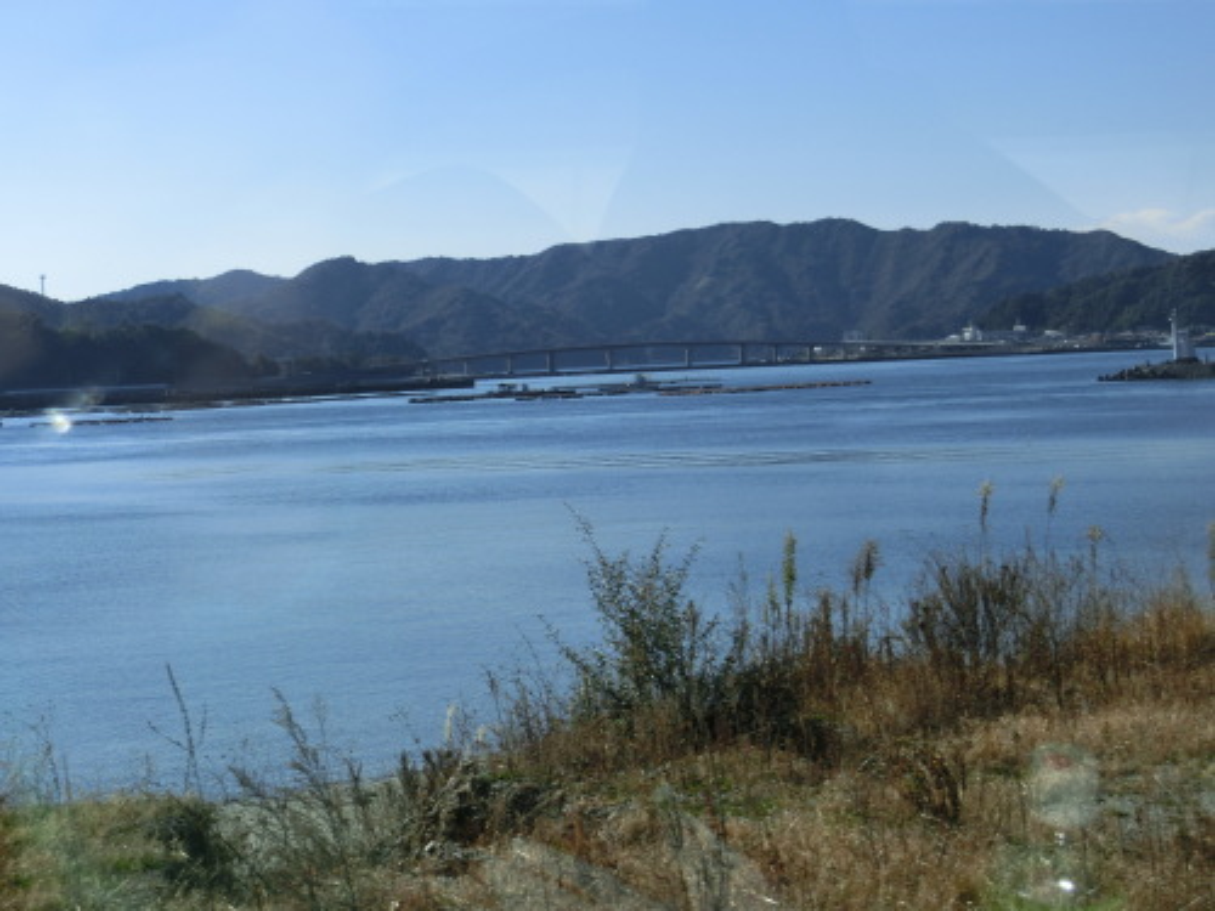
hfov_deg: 27.8
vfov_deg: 21.0
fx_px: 2457
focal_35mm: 70
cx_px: 608
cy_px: 456
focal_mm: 12.4
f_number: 5.2
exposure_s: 1/640
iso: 80
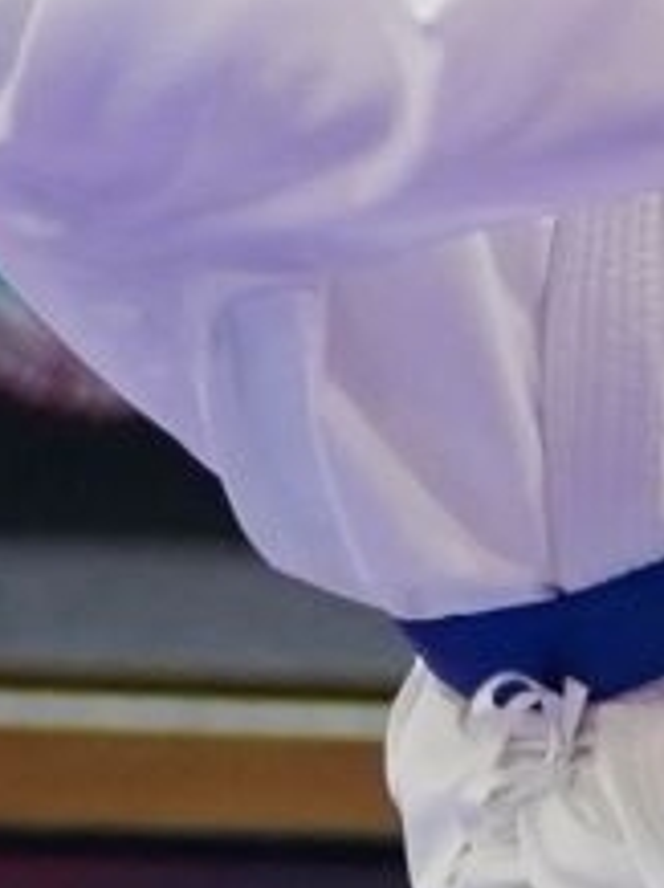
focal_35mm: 1098
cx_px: 2839
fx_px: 28137
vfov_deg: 1.8
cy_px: 578
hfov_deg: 1.3
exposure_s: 1/1000
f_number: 2.8
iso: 2000
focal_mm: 92
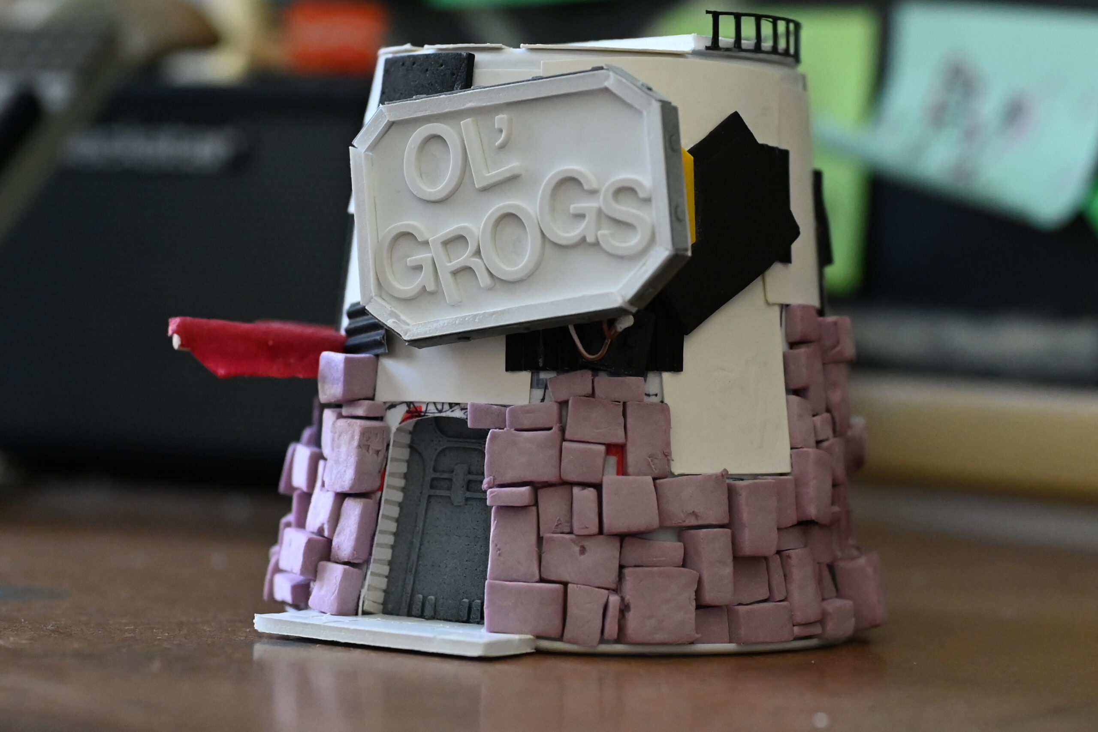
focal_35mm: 50
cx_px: 549
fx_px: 1525
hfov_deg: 39.6
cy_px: 366
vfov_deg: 27.0
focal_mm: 50
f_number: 2.8
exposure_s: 1/125
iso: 3200
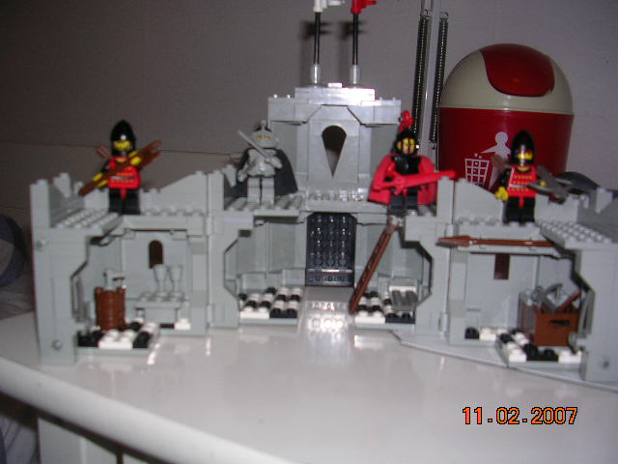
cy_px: 232
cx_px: 309
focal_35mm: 38
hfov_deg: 49.0
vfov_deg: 37.7
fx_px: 678
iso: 50
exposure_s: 1/60.1
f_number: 2.8
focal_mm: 5.8
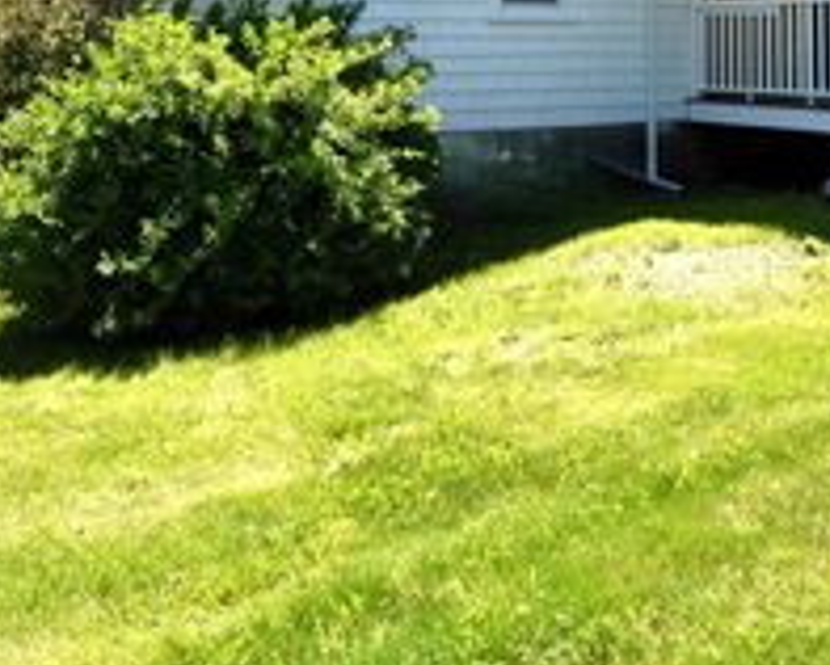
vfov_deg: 28.9
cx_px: 531
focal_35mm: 50
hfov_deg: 37.0
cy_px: 48
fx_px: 1229
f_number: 8
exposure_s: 1/500
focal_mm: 14
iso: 320
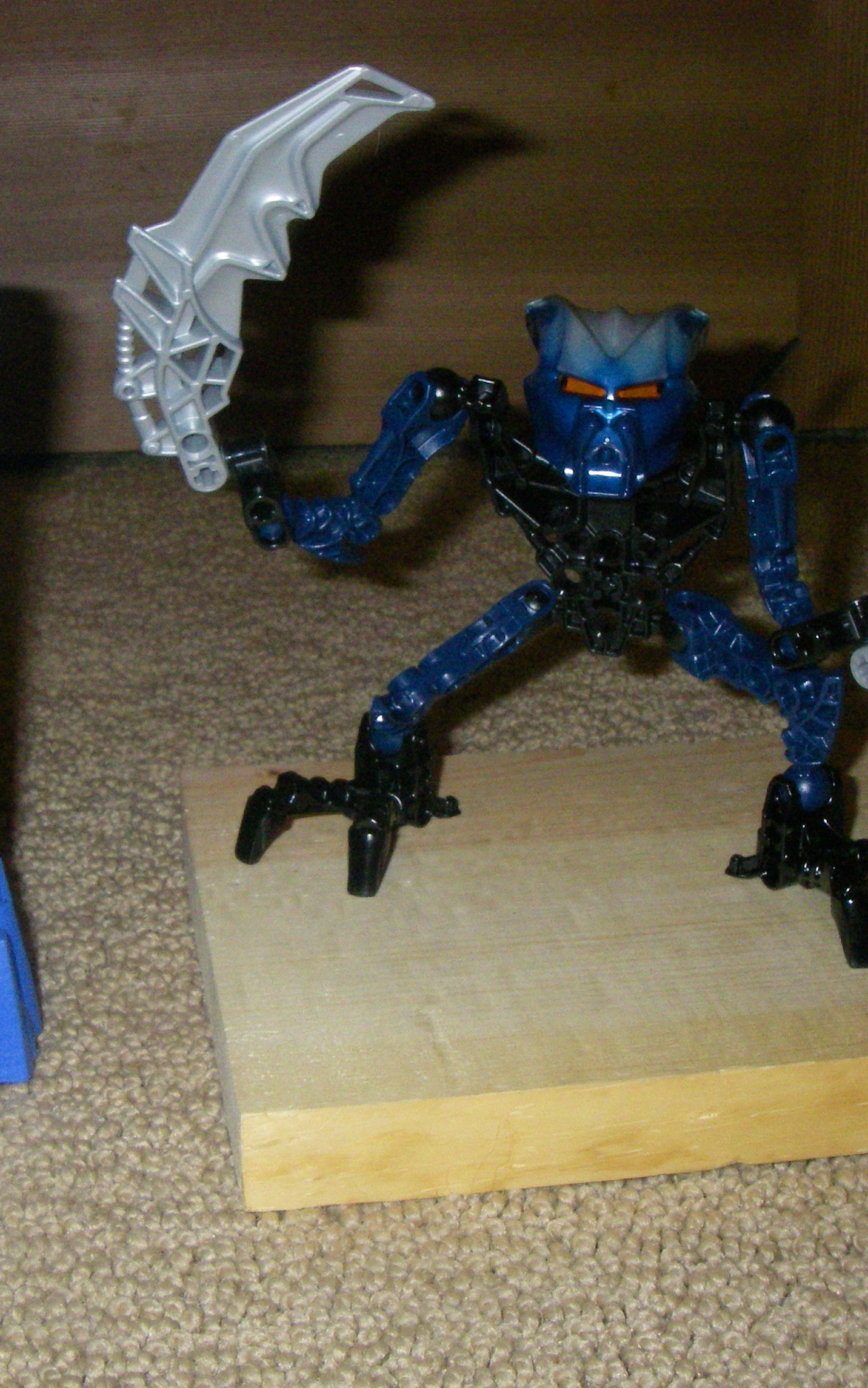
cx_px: 266
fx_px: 2044
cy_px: 692
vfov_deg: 37.5
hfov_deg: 23.8
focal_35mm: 54
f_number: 6.6
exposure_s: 1/50
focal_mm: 6.3
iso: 400
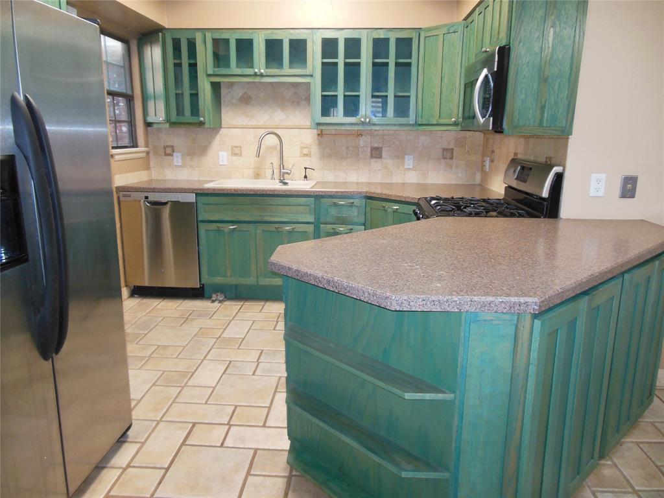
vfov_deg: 54.9
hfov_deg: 69.4
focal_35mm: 25
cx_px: 332
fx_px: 480
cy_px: 249
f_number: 3.2
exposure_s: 1/25
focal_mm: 4.5
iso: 320
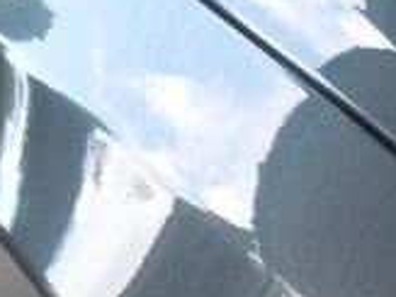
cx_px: 352
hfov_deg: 18.0
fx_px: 1235
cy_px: 564
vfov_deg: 12.3
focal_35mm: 108
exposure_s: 1/33
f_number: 3.5
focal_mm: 4.9
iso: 100
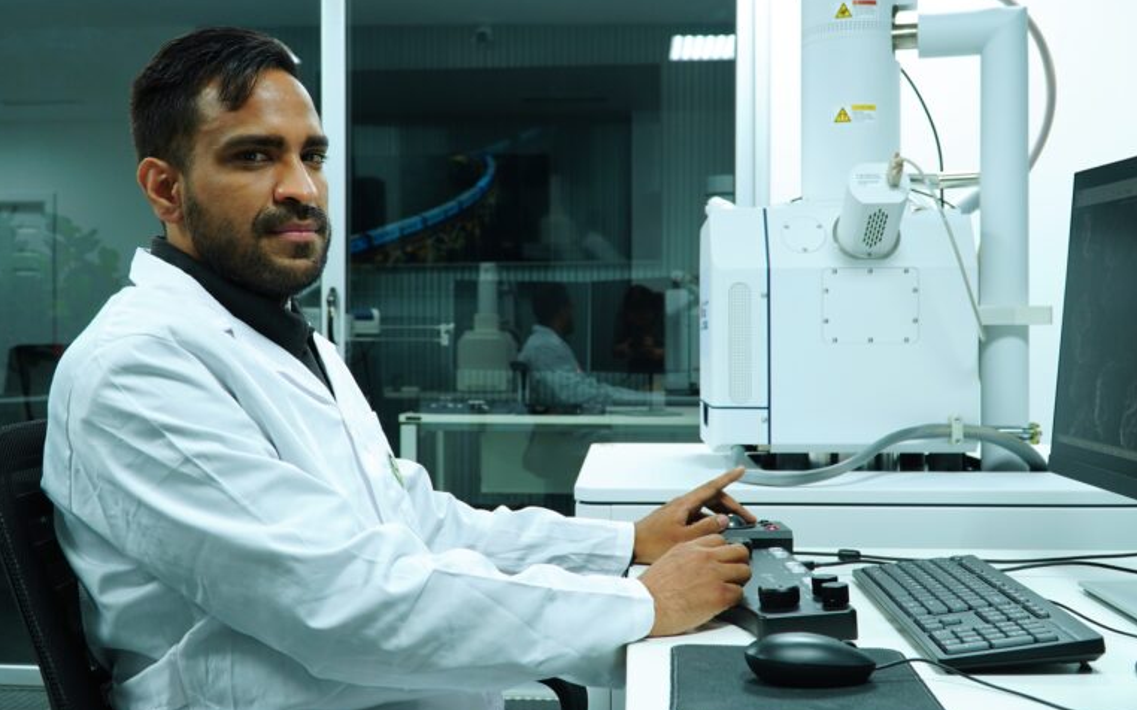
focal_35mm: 37
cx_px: 566
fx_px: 1146
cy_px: 349
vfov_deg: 34.4
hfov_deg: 52.8
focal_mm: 24
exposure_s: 1/50
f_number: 5
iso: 320
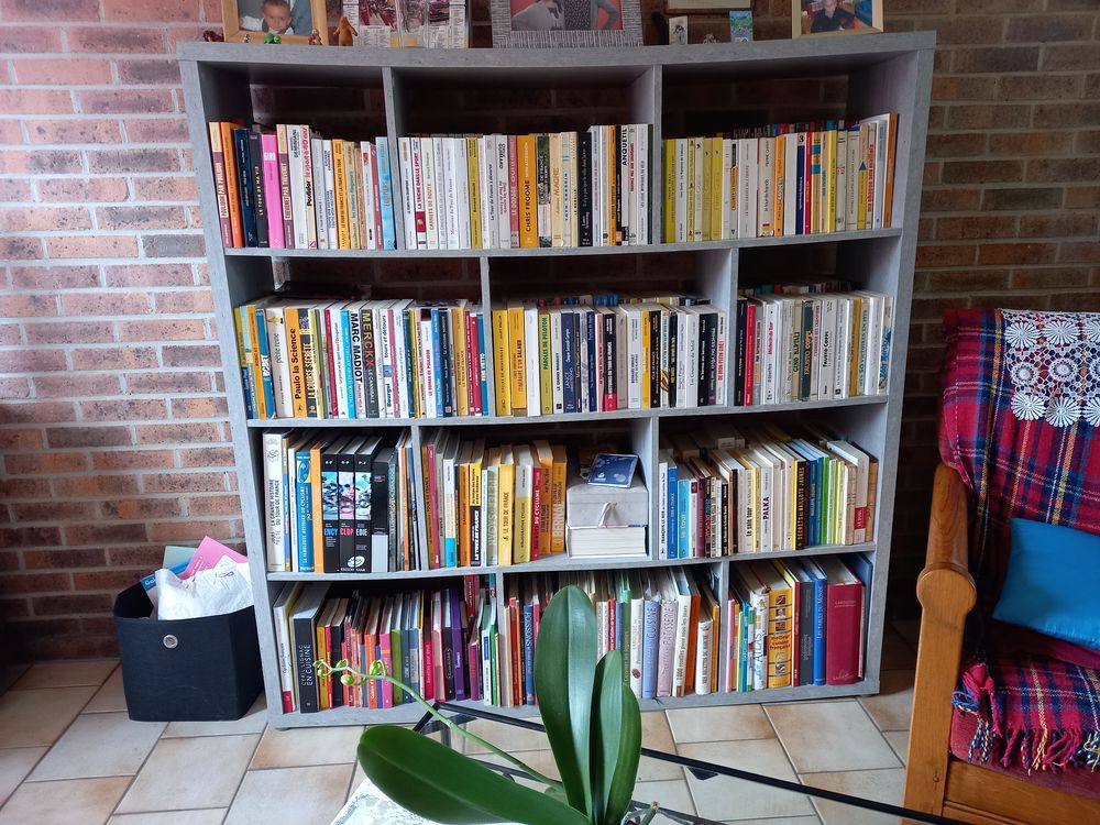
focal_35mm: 25
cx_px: 550
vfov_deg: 54.9
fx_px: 794
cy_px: 412
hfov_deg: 69.4
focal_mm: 4.6
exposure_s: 1/33.3
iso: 160
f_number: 2
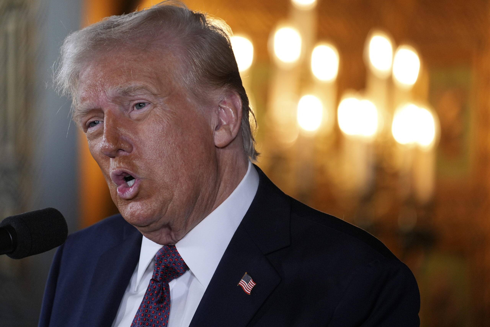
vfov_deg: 3.6
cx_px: 245
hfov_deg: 5.4
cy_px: 164
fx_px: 5199
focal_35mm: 382
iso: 2000
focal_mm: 382
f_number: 5.6
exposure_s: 1/320
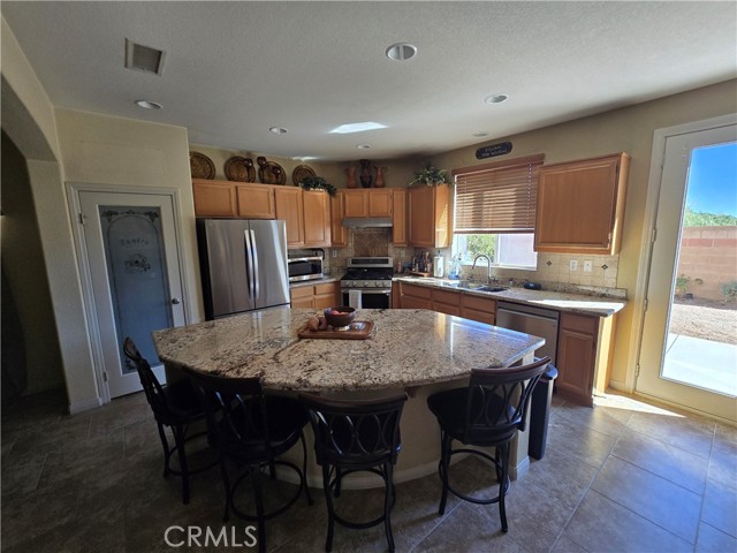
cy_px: 276
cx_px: 368
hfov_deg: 106.2
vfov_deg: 89.9
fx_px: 277
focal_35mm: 13
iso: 100
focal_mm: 2.2
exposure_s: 1/120
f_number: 2.2
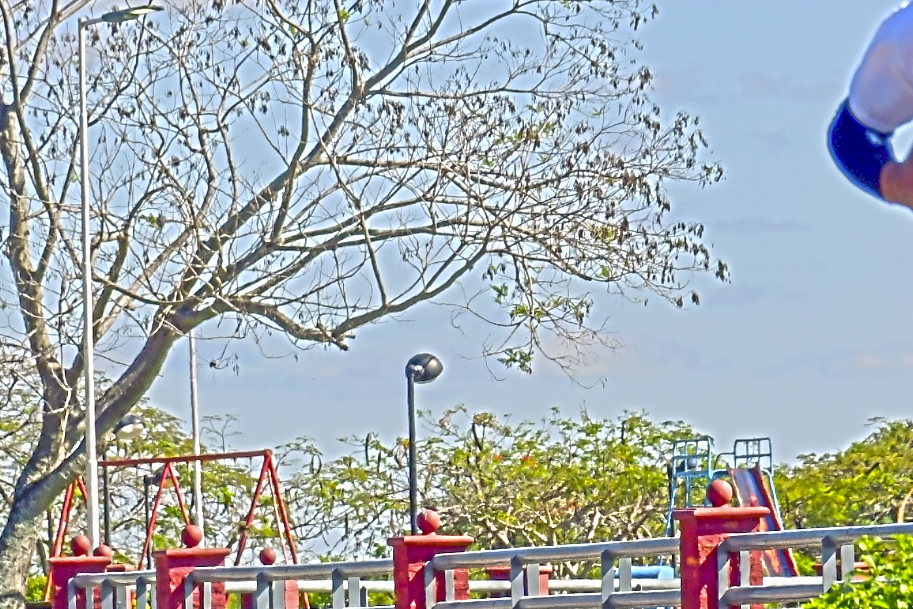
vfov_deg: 3.2
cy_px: 411
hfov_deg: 4.8
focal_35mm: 431
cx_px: 507
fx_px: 10930
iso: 400
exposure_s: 1/2000
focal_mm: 100
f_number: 8
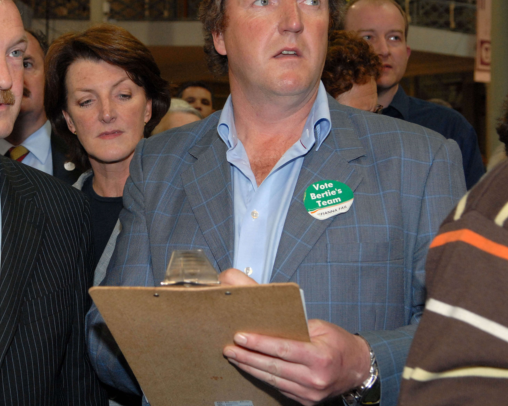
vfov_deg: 24.2
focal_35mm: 63
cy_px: 165
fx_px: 947
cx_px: 141
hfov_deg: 29.6
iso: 400
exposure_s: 1/50
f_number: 4
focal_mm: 30
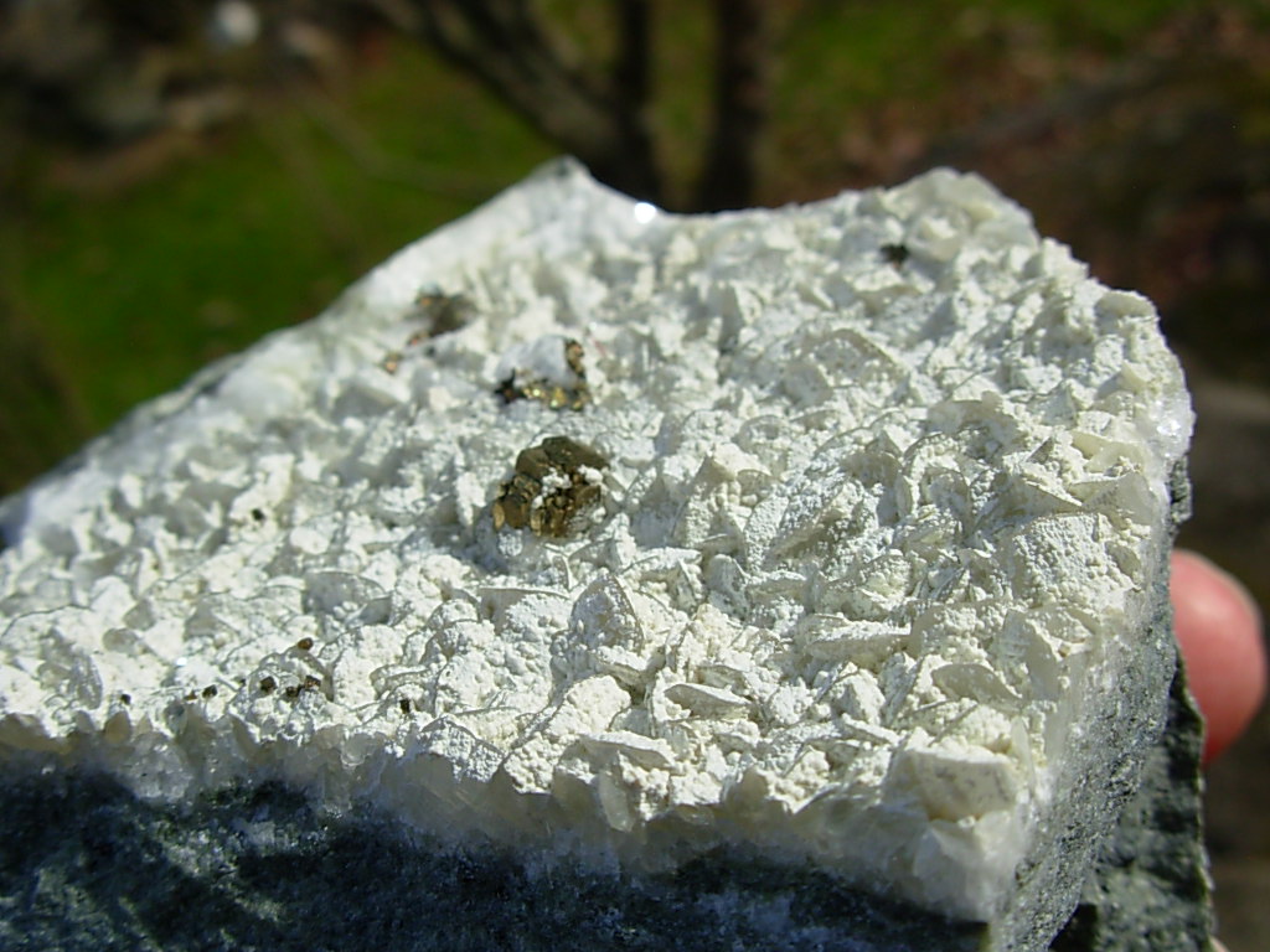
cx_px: 635
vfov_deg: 37.7
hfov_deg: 49.0
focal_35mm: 38
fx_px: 1394
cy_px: 476
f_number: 4.9
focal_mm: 6.3
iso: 50
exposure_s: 1/470
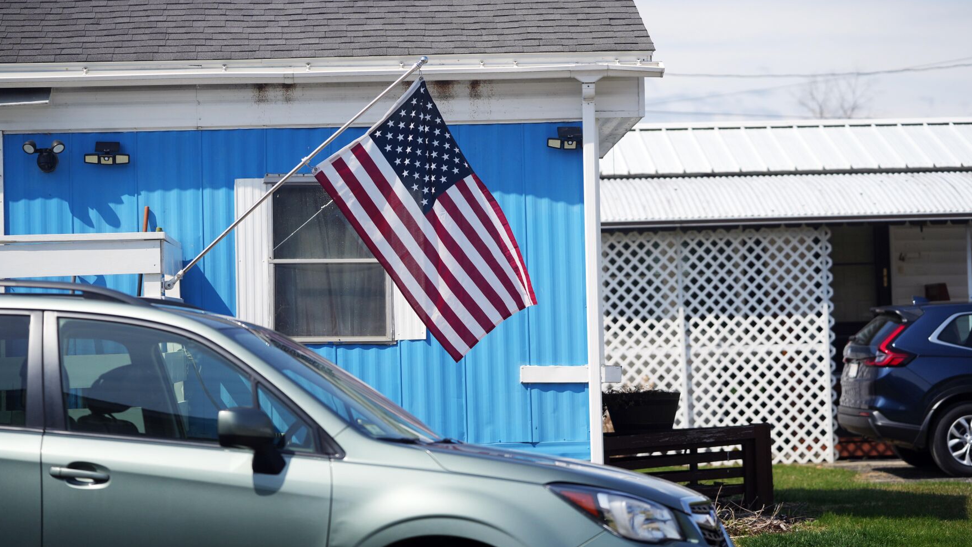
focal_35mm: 113
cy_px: 248
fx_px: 2913
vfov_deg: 10.7
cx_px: 488
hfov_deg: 18.9
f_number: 2.8
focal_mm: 107
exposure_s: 1/4000
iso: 125
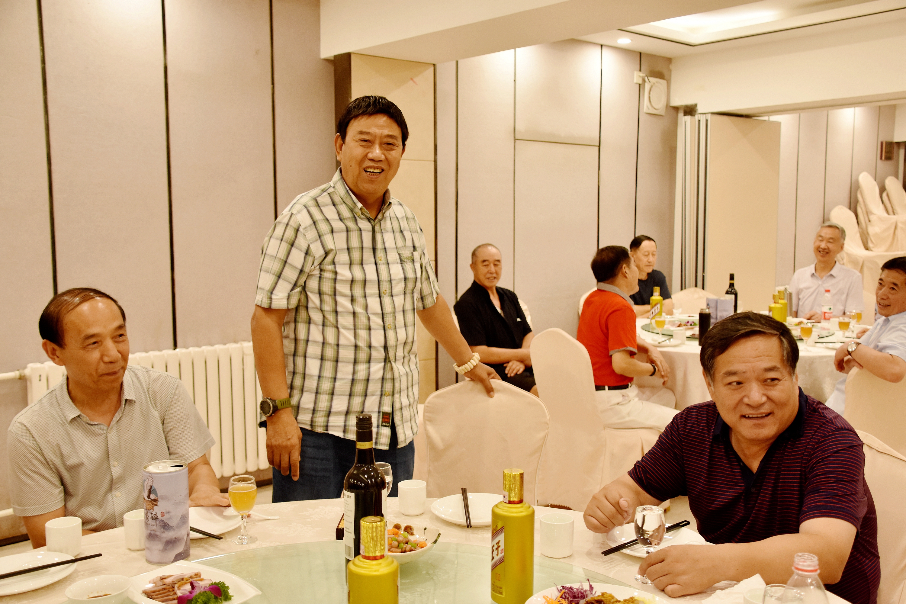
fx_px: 906
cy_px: 302
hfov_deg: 53.1
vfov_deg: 36.9
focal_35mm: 36
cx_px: 453
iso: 800
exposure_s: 1/80
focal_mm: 24
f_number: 4.5
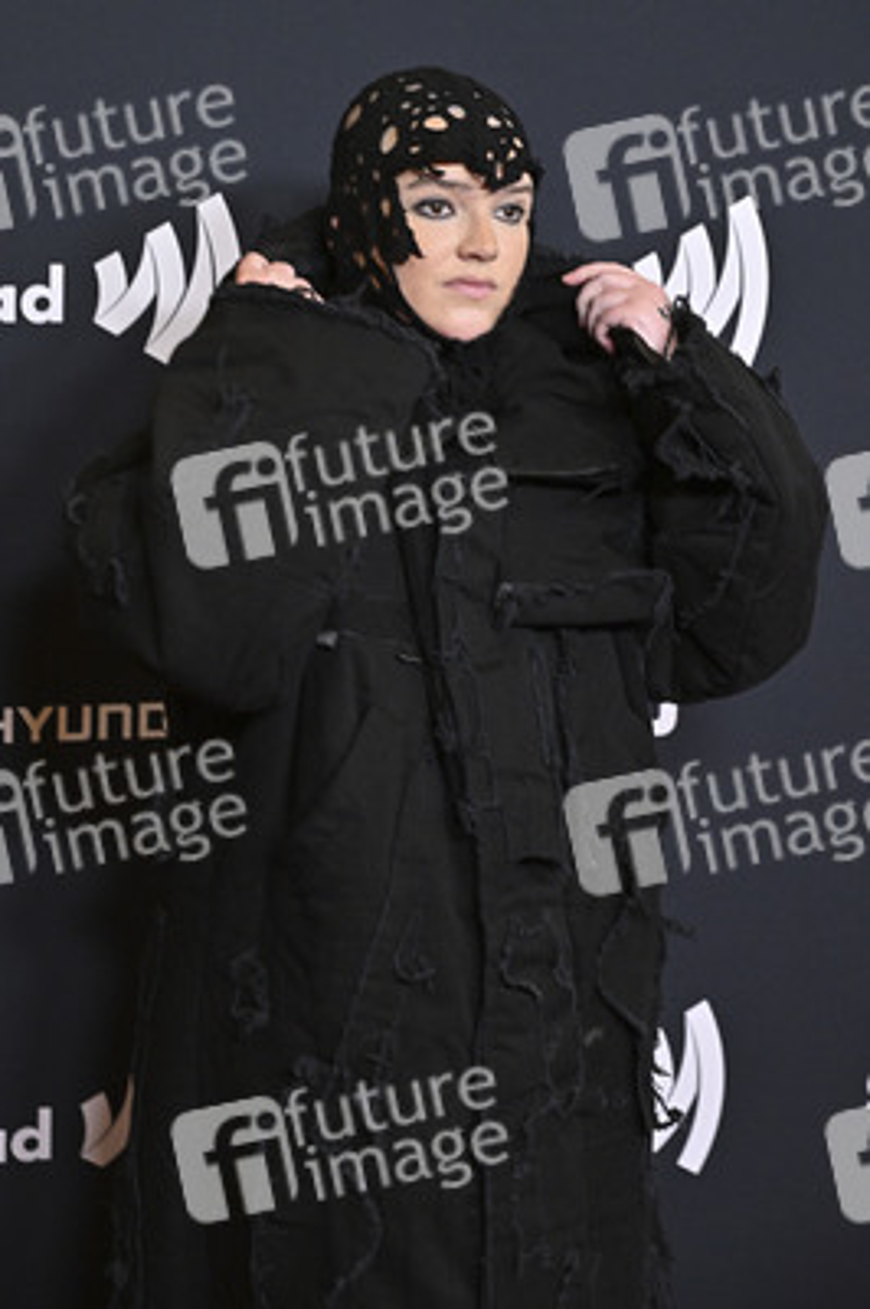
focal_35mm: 80
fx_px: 2905
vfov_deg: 25.4
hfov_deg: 17.0
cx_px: 435
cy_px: 654
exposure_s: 1/250
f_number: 5.6
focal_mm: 80
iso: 4000
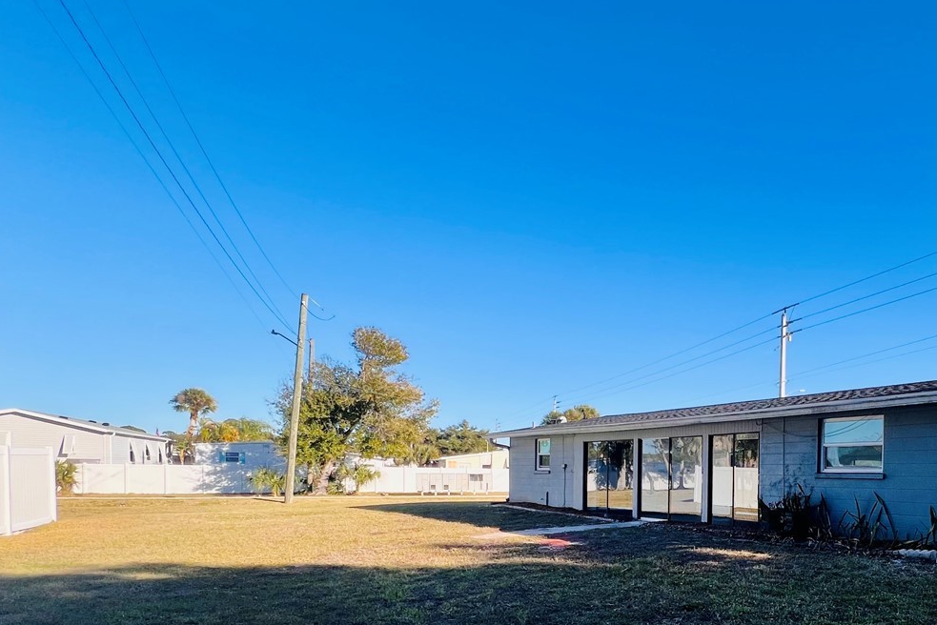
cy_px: 492
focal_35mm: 22
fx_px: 573
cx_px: 739
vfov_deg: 53.8
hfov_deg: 71.3
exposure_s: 1/874
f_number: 1.8
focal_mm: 1.57
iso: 32
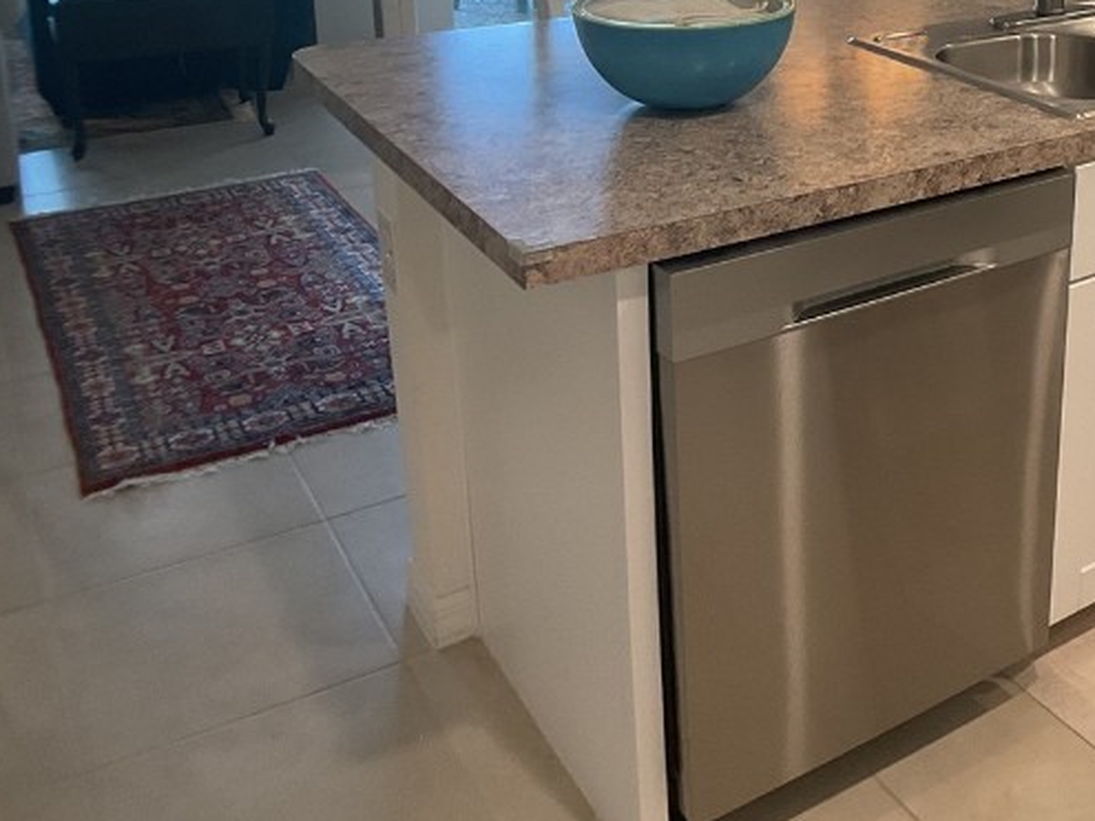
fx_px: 1898
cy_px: 97
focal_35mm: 60
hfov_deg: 31.1
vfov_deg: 23.8
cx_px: 929
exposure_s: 1/60
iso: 100
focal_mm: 3
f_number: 1.8
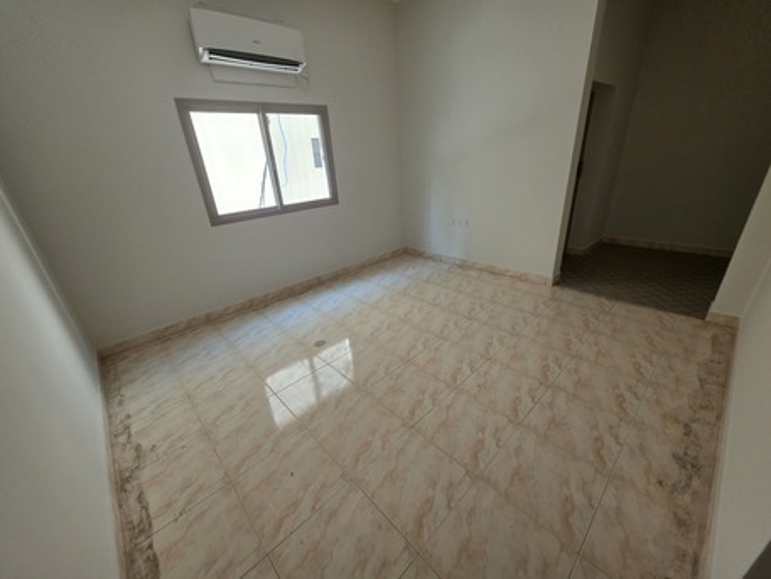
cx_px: 386
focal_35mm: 13
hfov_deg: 106.2
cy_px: 290
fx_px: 290
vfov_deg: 89.9
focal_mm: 2.2
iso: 320
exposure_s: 1/100
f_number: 1.9
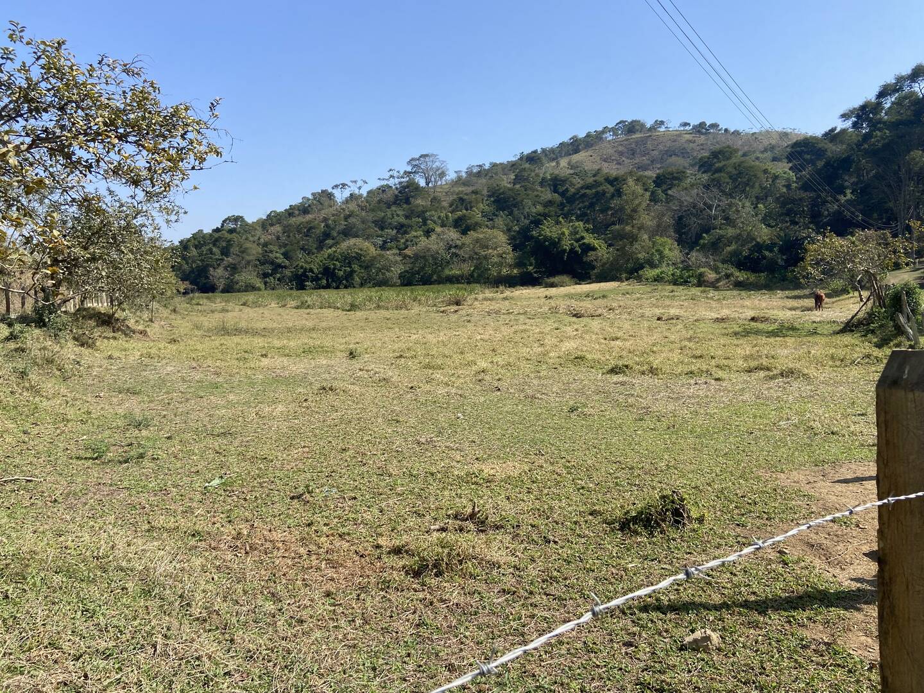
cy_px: 346
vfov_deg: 53.1
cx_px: 462
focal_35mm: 26
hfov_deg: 67.3
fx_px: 694
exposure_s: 1/1961
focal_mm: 4.25
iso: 32
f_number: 1.8
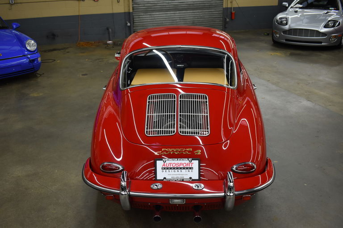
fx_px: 343
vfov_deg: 36.9
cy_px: 114
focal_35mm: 36
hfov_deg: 53.1
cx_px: 172
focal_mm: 24
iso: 1000
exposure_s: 1/125
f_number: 3.8
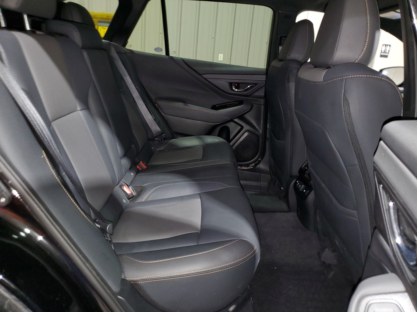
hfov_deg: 67.3
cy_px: 156
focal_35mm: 26
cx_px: 208
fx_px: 313
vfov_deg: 53.1
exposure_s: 1/14
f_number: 1.5
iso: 134
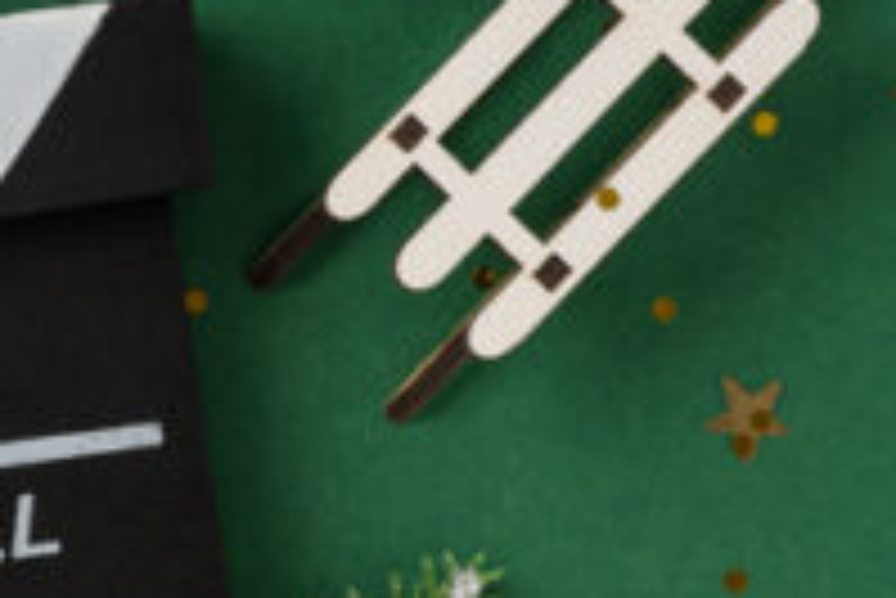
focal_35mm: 257
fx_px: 6401
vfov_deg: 5.3
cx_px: -540
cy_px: 645
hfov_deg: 7.8
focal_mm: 50
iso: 100
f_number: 8
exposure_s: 1/125
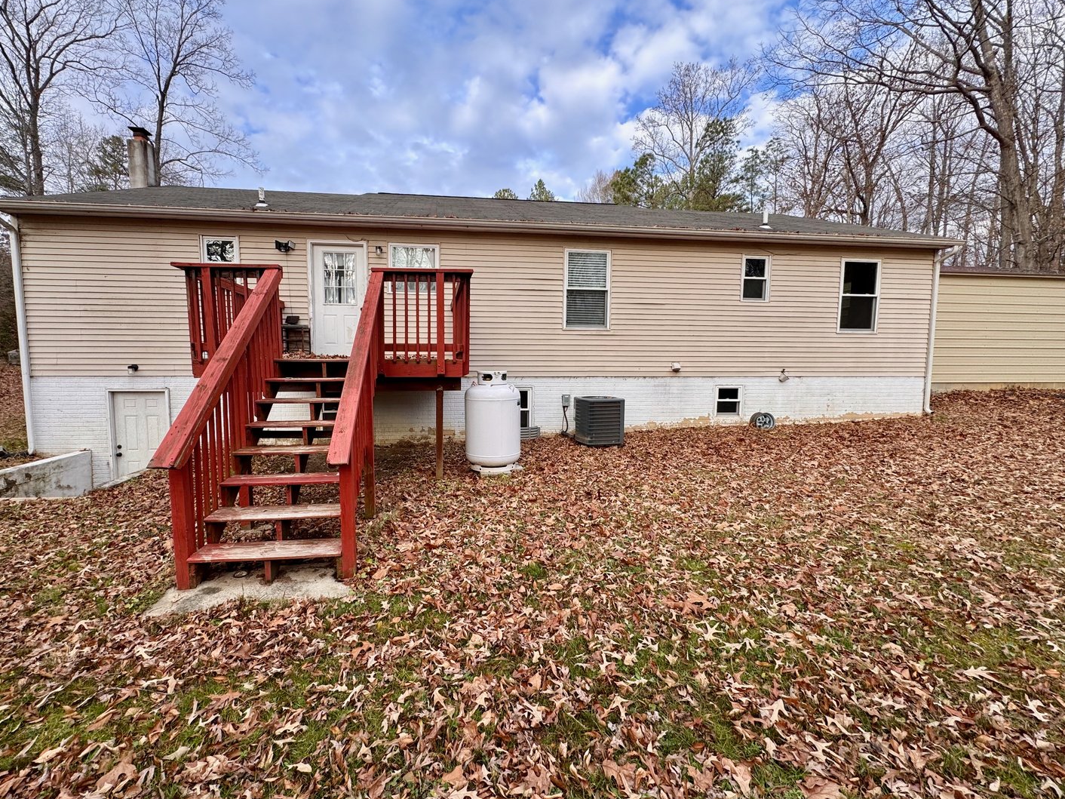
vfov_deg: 81.7
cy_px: 405
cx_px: 498
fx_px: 461
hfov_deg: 98.0
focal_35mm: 15
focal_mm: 2.22
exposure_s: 1/495
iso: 40
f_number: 2.2
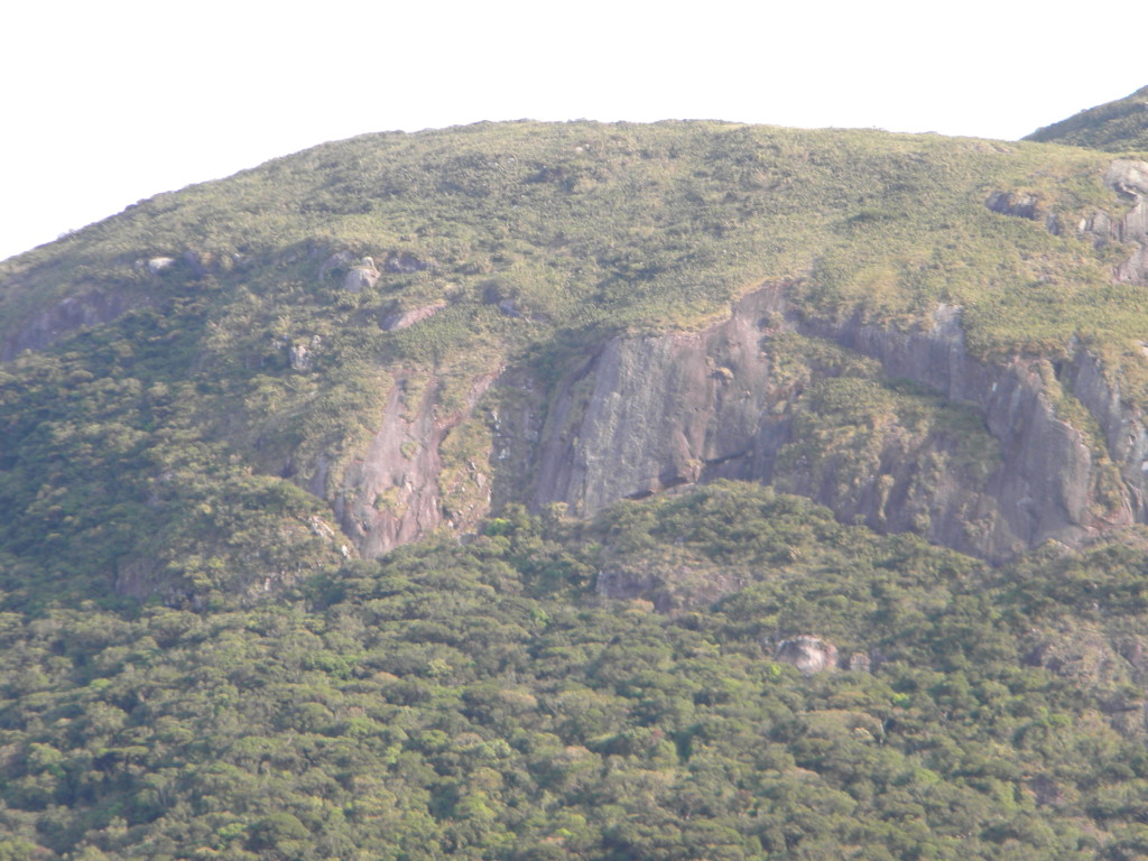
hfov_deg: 10.8
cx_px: 574
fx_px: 6069
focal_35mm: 183
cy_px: 430
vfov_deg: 8.1
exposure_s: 1/64.6
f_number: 5.2
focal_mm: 33.1
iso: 80
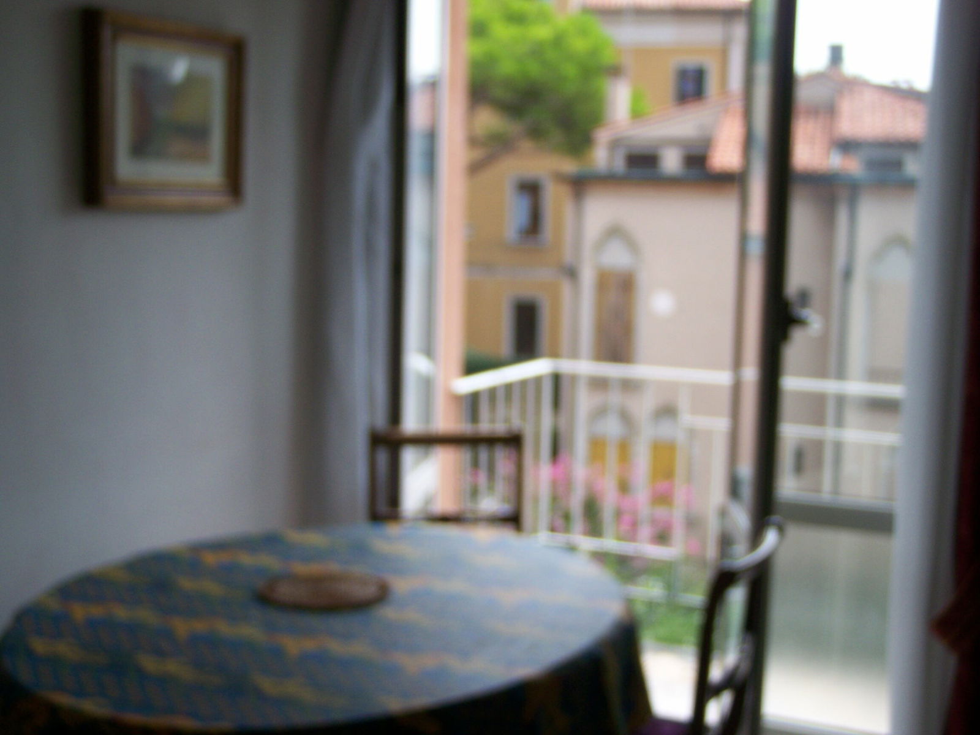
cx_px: 490
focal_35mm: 51
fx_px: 1444
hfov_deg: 37.5
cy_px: 368
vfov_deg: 28.6
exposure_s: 1/400
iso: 80
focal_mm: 8.5
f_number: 3
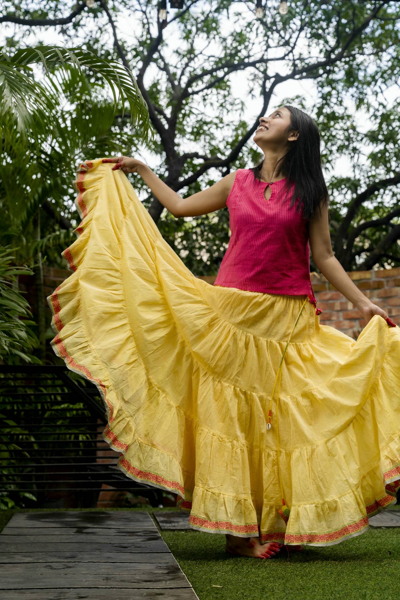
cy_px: 300
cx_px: 200
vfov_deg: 35.6
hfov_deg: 24.2
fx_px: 933
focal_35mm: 56
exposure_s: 1/160
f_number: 4.5
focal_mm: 56
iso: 160
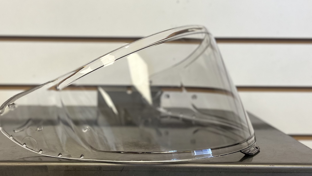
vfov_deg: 26.5
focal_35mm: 45
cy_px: 91
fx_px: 372
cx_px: 144
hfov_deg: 45.4
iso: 125
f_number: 1.6
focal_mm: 5.1
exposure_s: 1/60
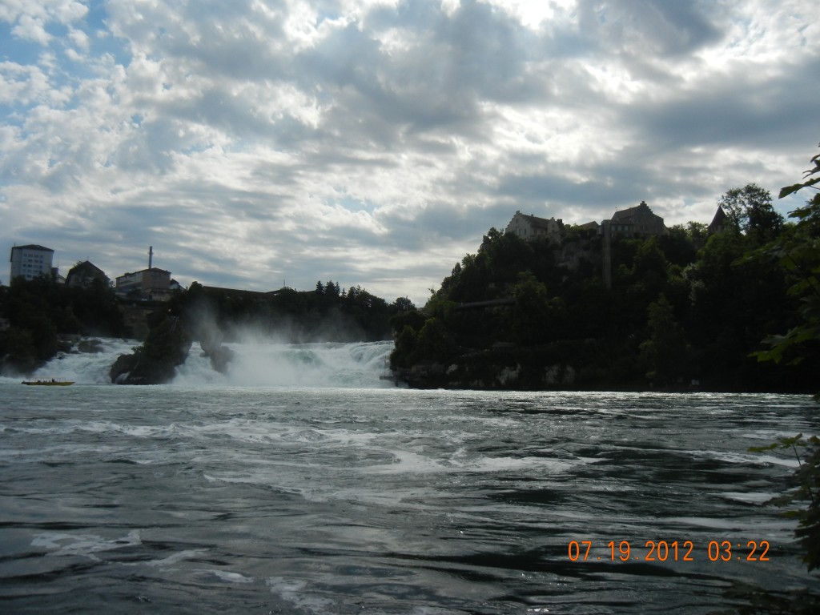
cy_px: 308
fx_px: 711
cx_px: 410
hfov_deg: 60.0
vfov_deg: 46.8
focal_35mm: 30
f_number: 7
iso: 160
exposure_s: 1/1034
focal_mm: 5.4
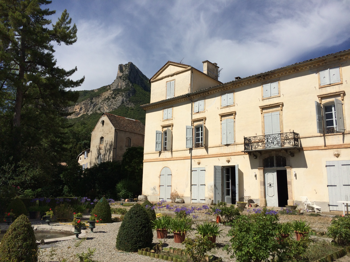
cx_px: 175
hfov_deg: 60.0
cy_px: 131
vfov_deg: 46.8
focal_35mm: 30
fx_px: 303
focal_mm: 4.12
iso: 40
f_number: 2.2
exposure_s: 1/5128
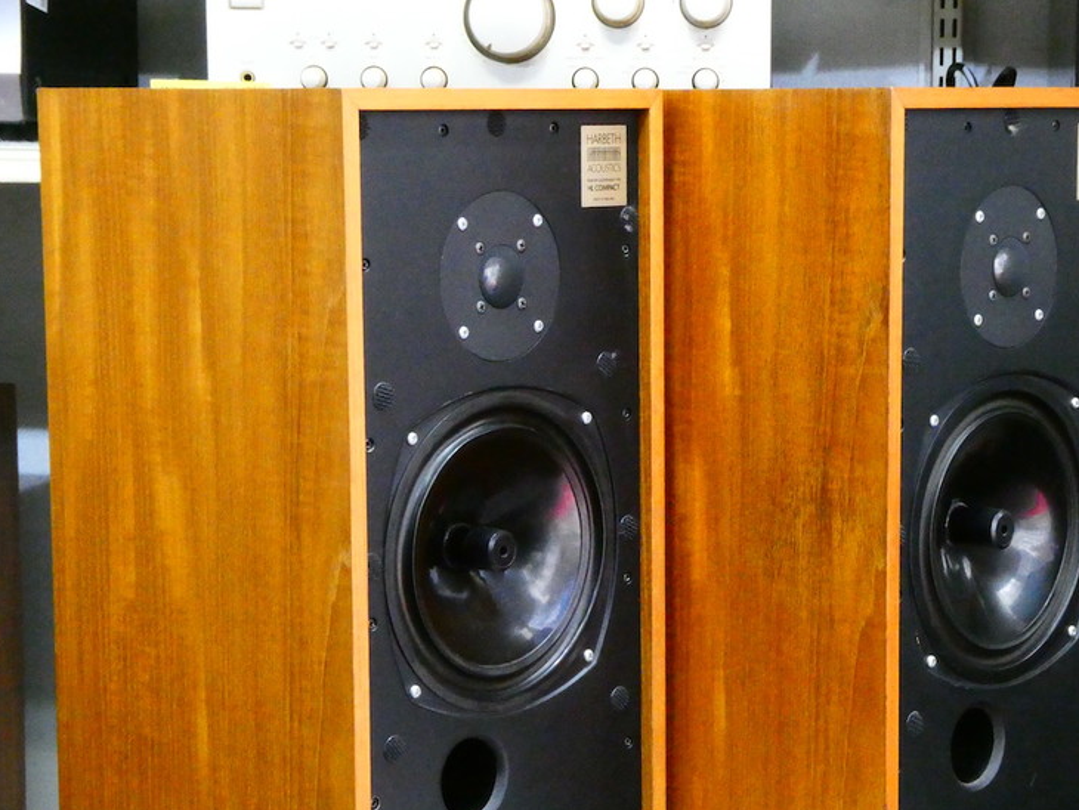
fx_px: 2869
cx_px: 609
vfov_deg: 16.1
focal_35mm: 92
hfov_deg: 21.3
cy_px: 508
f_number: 5.5
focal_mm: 12.5
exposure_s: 1/40
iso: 1600
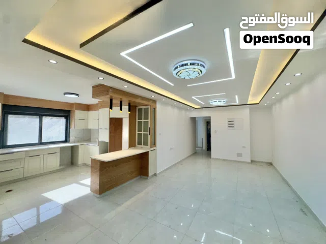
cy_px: 122
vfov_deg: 85.7
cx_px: 163
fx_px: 132
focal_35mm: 14
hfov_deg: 102.1
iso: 32
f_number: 2.2
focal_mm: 2.22
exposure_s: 1/669
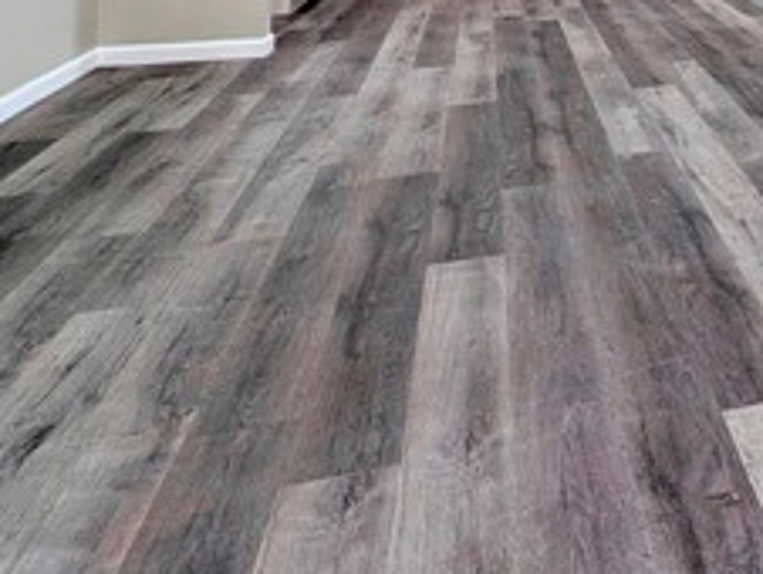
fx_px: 750
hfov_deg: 47.3
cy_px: -191
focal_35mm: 34
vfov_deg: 31.3
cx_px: 716
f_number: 1.95
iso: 37
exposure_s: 1/30
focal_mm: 2.23
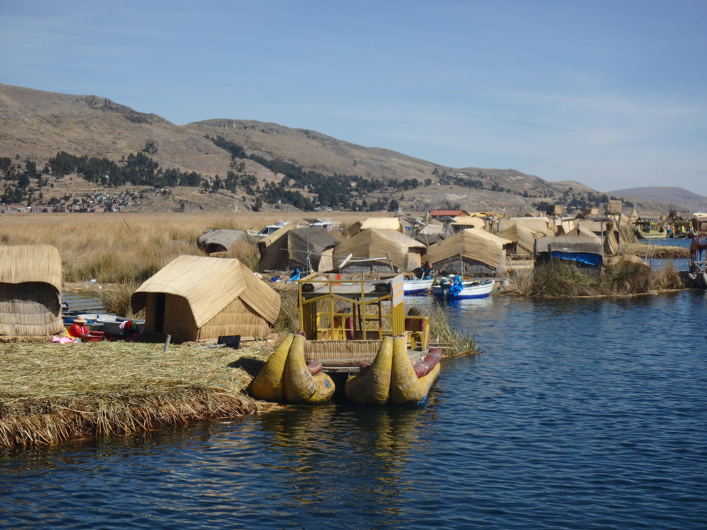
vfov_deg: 20.7
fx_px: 1450
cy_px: 265
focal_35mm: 71
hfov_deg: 27.4
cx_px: 354
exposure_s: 1/1000
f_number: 5.1
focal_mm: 12.6
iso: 125
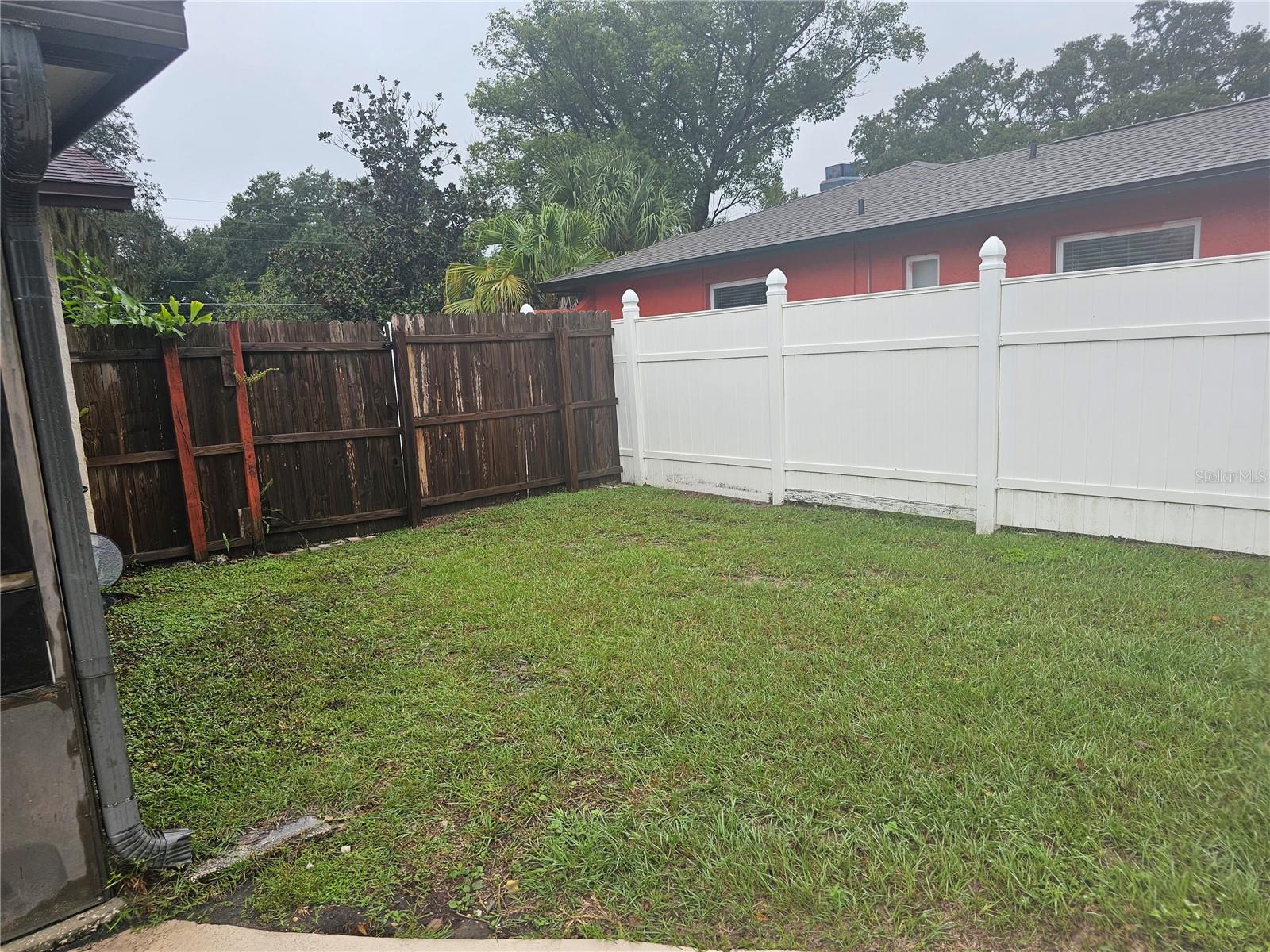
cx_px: 635
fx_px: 844
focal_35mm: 23
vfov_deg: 58.9
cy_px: 476
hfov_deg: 73.9
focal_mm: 6.3
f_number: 1.7
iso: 16
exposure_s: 1/180
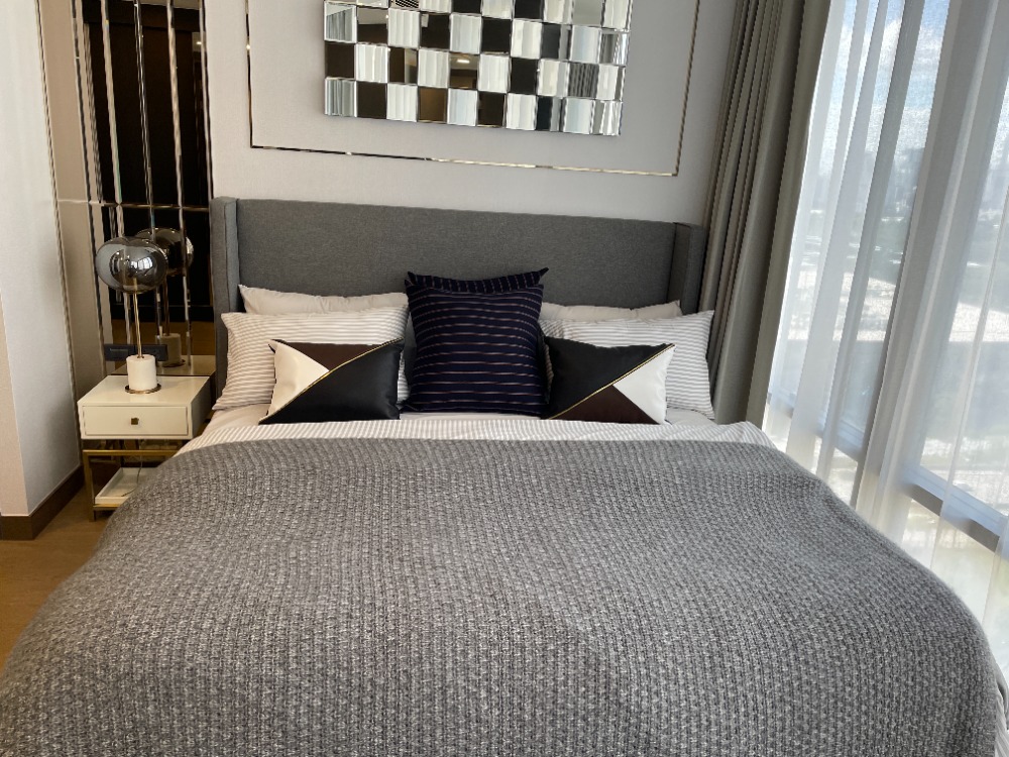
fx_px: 758
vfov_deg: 53.1
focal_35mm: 26
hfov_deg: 67.3
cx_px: 504
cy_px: 378
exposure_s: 1/121
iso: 64
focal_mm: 4.2
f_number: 1.6
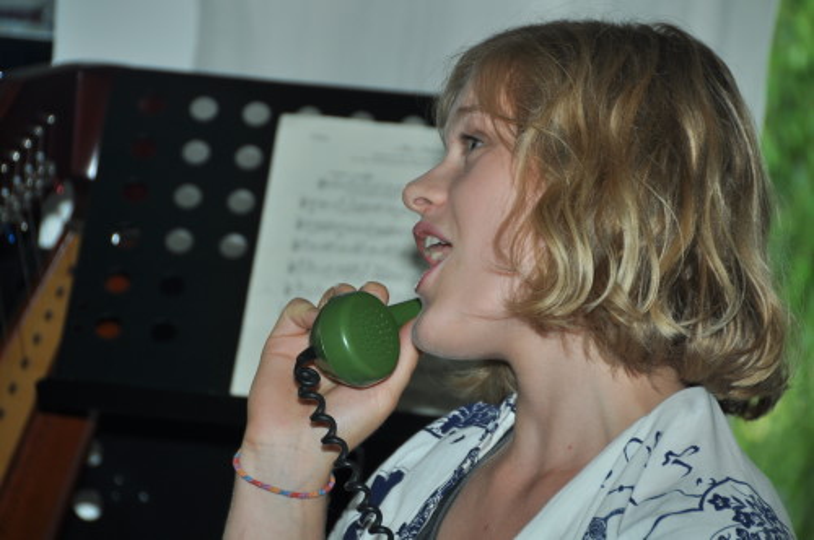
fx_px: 5758
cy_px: 270
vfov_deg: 5.4
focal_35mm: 255
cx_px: 407
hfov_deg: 8.1
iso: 200
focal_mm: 170
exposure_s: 1/60
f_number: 5.6
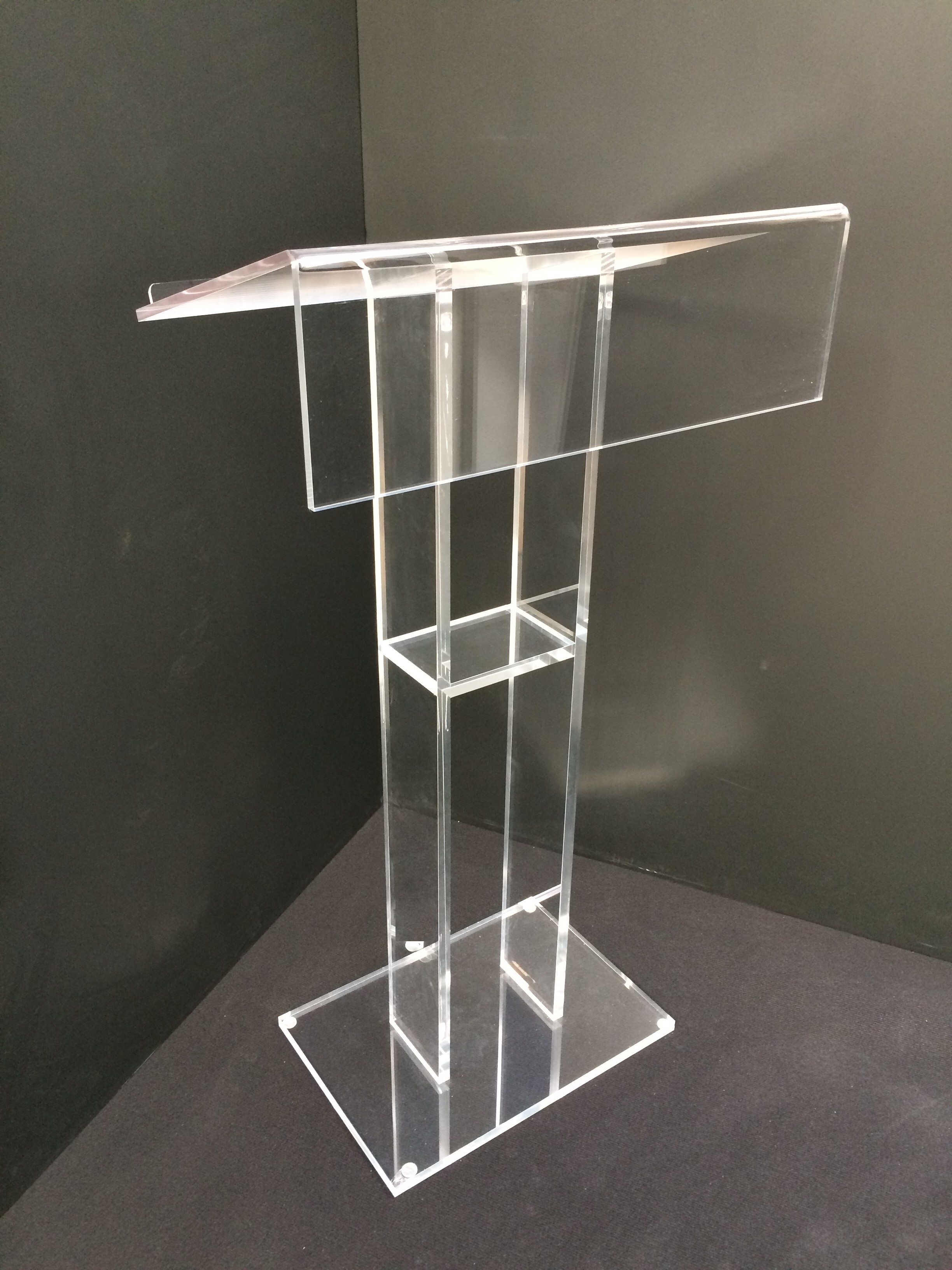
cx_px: 476
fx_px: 1063
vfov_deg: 61.7
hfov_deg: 48.2
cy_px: 635
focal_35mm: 29
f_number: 2.2
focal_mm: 4.15
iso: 200
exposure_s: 1/33
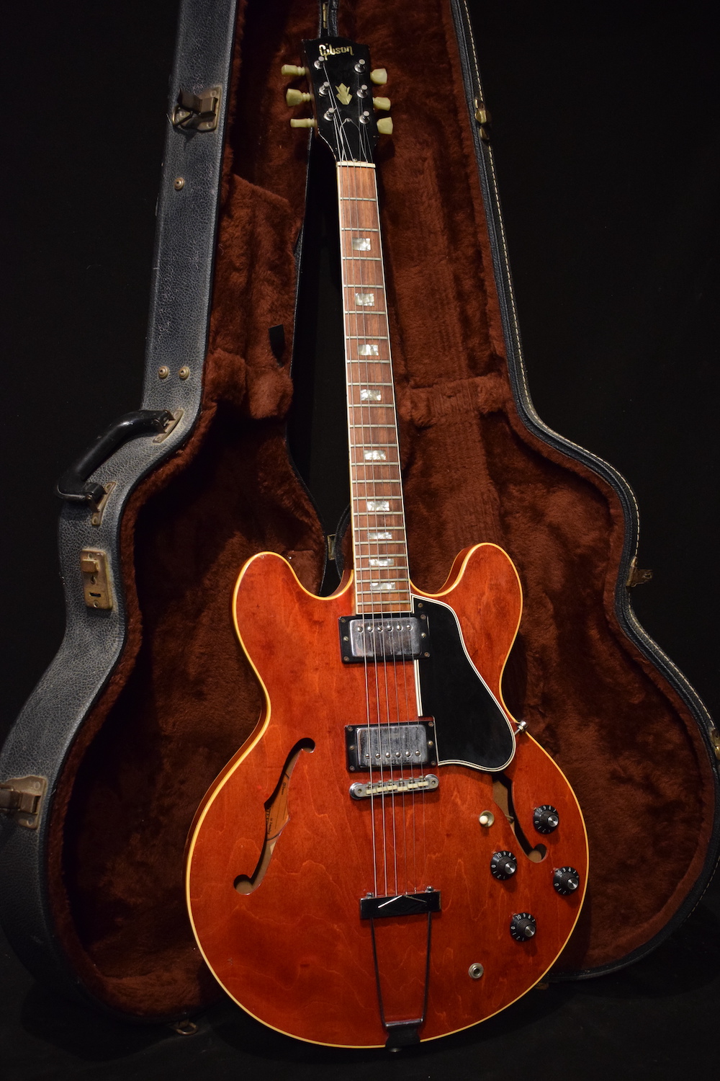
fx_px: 1215
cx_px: 360
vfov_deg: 47.9
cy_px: 540
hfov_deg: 33.0
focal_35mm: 40
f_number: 4
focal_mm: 27
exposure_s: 1/30
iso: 2800
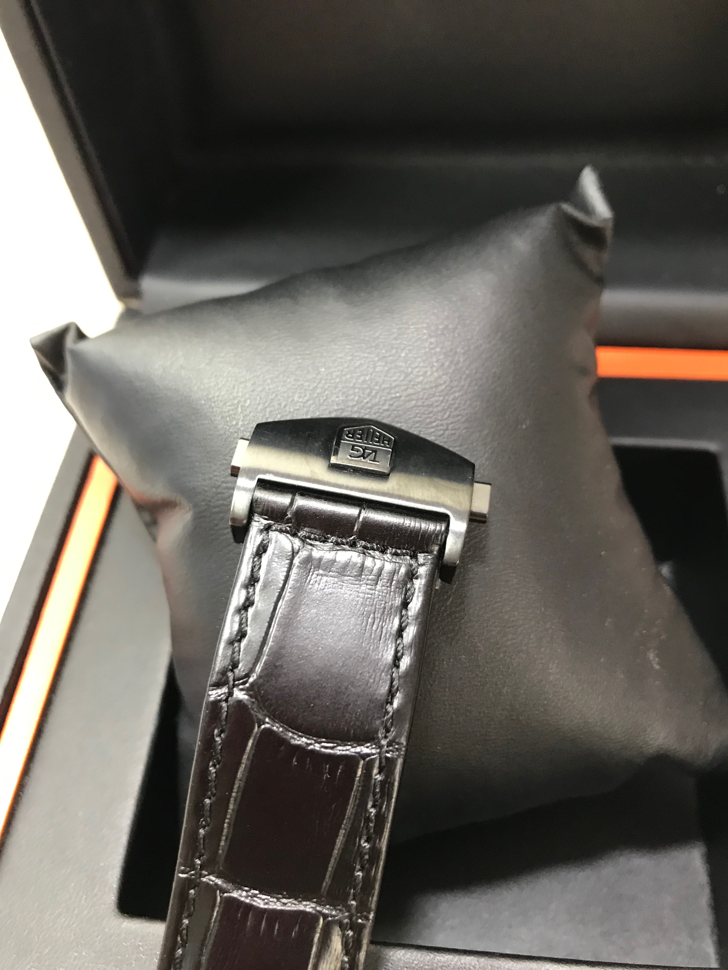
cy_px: 485
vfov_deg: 63.4
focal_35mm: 28
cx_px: 364
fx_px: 785
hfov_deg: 49.7
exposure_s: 1/17
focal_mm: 3.99
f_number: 1.8
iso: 64
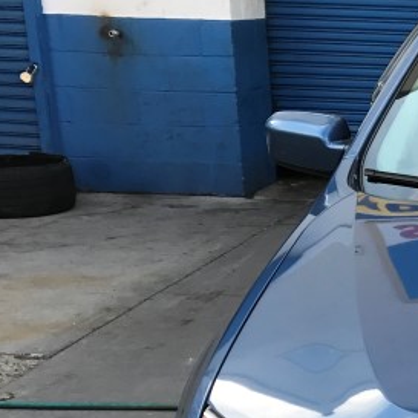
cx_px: 683
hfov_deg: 16.5
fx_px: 1271
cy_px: 436
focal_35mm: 93
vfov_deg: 18.1
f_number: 1.8
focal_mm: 3.99
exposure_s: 1/399
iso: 20
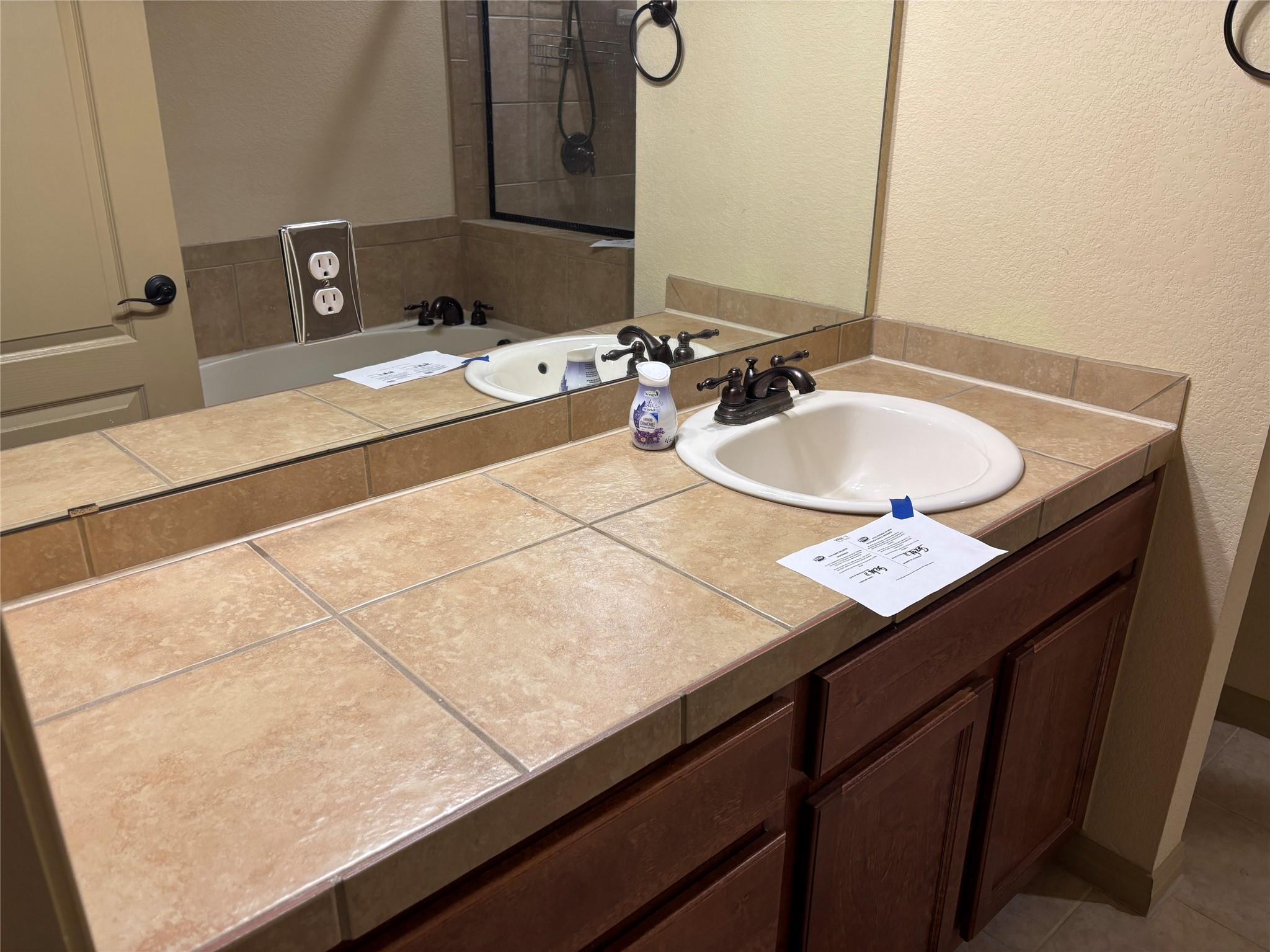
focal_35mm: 26
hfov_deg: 67.3
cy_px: 476
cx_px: 635
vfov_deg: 53.0
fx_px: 954
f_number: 1.6
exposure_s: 1/60
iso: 80
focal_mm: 5.96
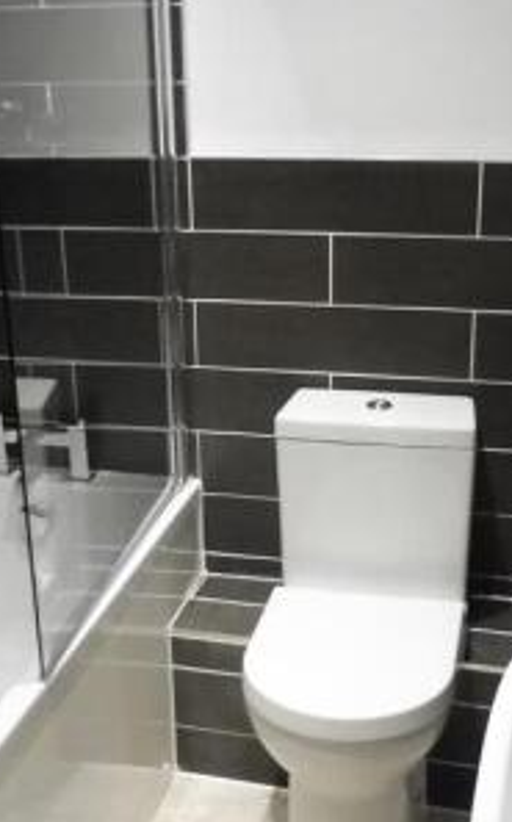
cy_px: 458
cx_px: 275
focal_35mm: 50
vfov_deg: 40.3
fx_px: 1119
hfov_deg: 25.8
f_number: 3.3
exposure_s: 1/30
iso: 1000
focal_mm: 4.3
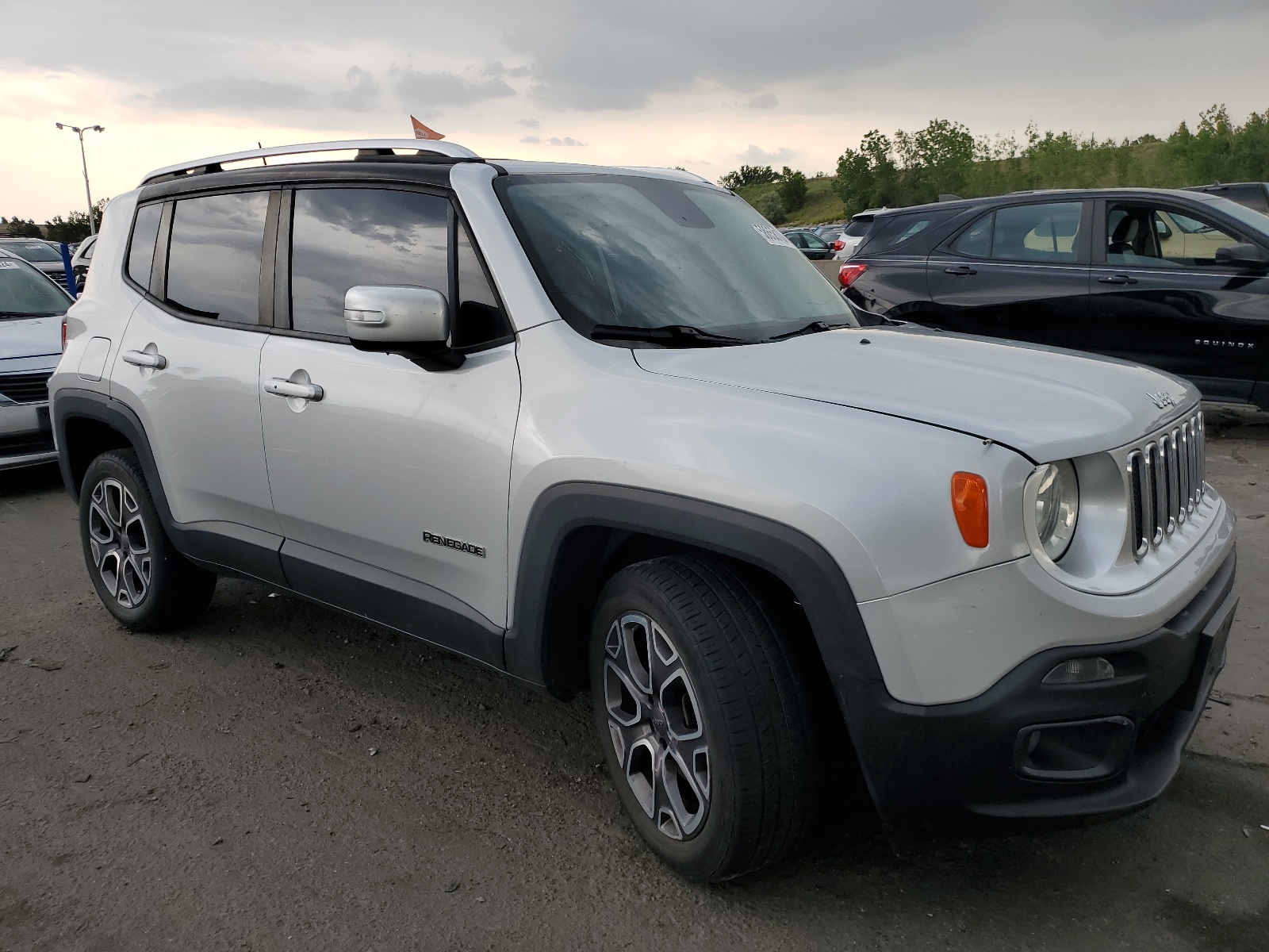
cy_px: 476
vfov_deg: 53.1
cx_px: 634
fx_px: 953
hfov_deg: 67.3
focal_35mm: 26
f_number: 1.5
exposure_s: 1/500
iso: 50
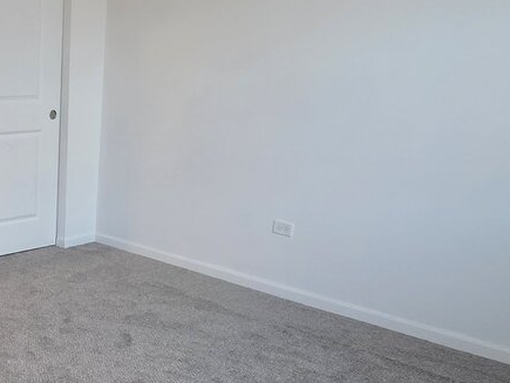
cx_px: 32
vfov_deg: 32.7
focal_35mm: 43
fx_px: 634
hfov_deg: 39.9
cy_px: 306
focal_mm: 2.2
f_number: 1.9
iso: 500
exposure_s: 1/60
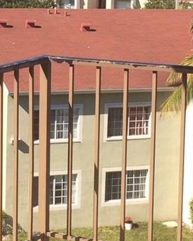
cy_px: 58
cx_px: 74
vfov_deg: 16.2
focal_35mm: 118
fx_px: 843
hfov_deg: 13.1
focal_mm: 4.15
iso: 32
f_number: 2.2
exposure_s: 1/2053
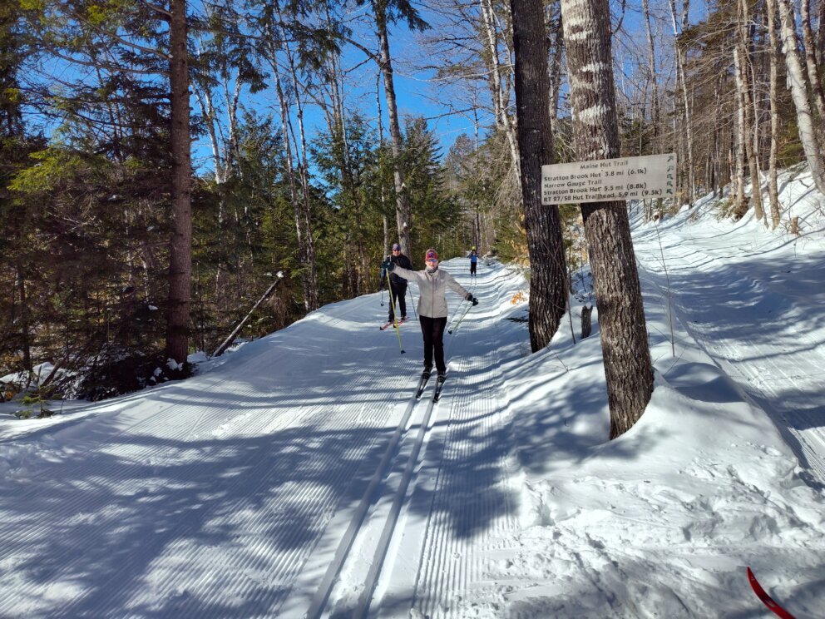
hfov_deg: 73.9
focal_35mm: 23
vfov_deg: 58.9
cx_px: 412
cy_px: 310
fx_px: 548
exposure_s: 1/2976
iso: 100
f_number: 1.8
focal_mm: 5.56
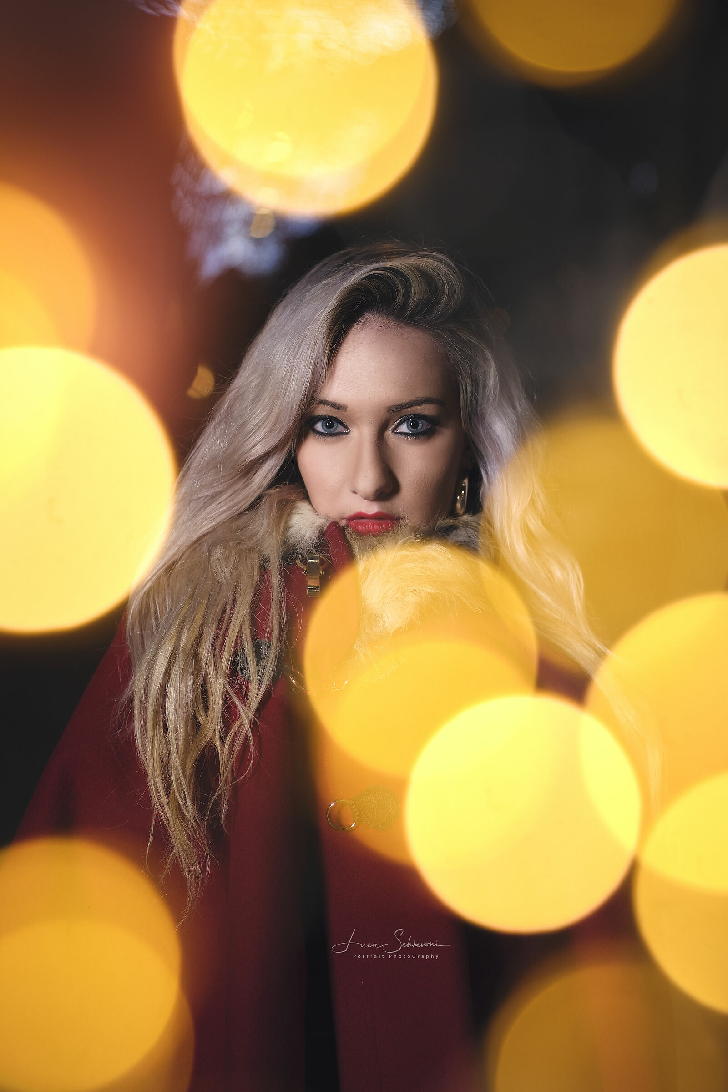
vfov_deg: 27.0
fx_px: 2275
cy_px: 546
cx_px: 364
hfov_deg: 18.2
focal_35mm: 75
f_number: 2
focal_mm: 50
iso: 800
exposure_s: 1/250
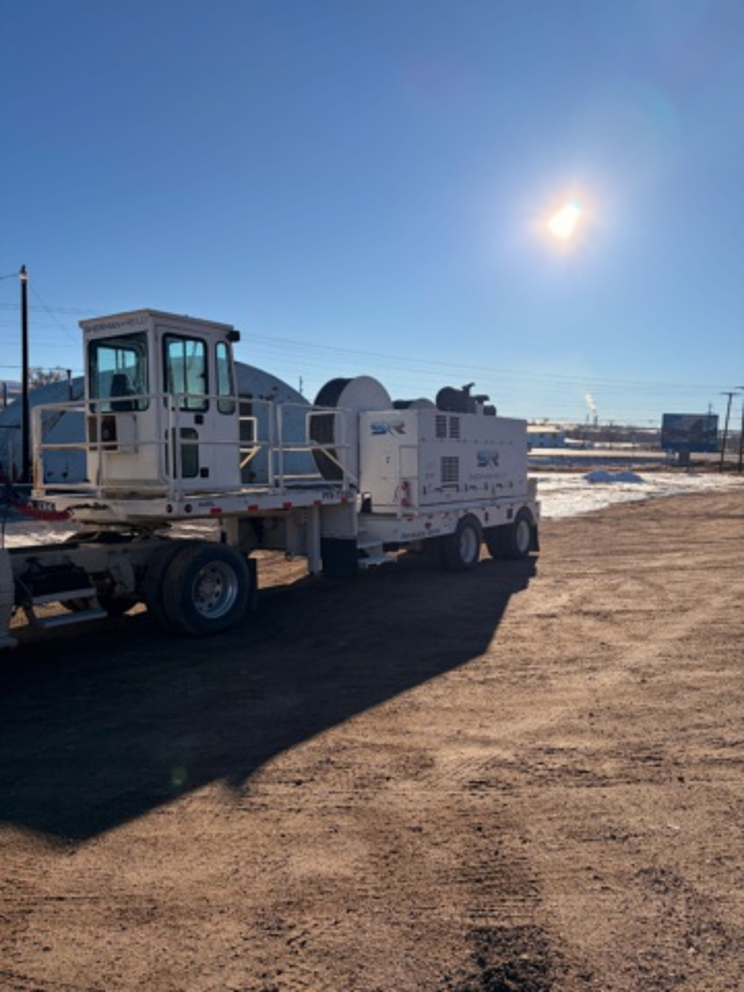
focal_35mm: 26
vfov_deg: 67.3
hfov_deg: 53.1
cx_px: 372
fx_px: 745
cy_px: 496
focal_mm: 5.96
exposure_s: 1/7813
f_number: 1.6
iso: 64
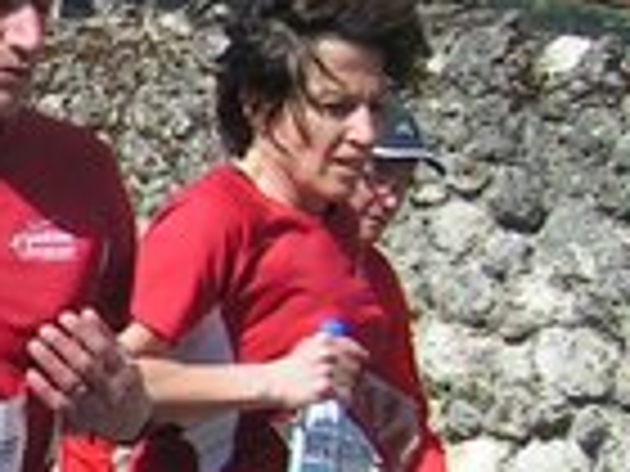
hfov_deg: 10.4
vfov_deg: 8.5
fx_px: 3167
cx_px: -675
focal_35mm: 174
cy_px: 279
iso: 50
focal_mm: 5.8
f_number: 3.5
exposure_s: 1/1000
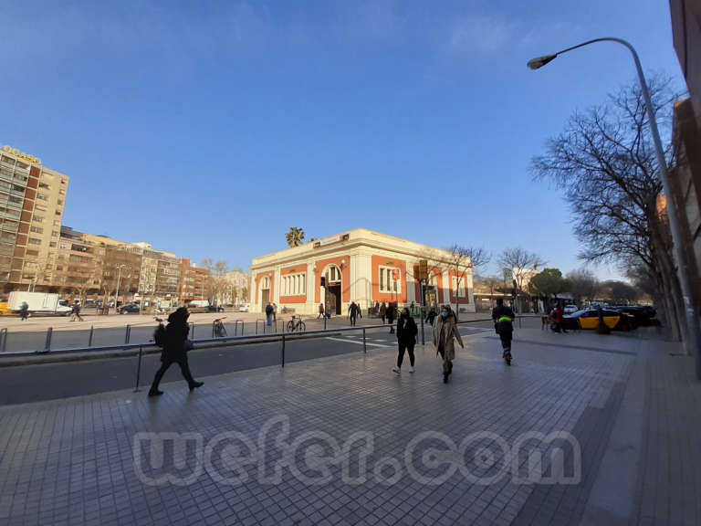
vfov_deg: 89.9
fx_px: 263
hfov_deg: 106.2
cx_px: 350
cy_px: 263
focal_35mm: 13
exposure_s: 1/894
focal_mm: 1.13
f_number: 2.2
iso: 40
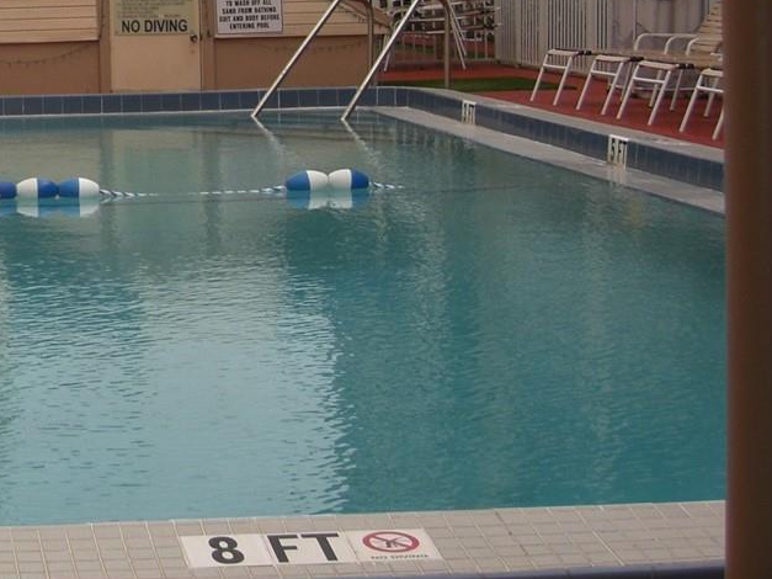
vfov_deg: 14.8
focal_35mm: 97
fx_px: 2163
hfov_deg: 19.0
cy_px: -103
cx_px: -176
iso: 80
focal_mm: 7.9
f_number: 8
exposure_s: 1/250
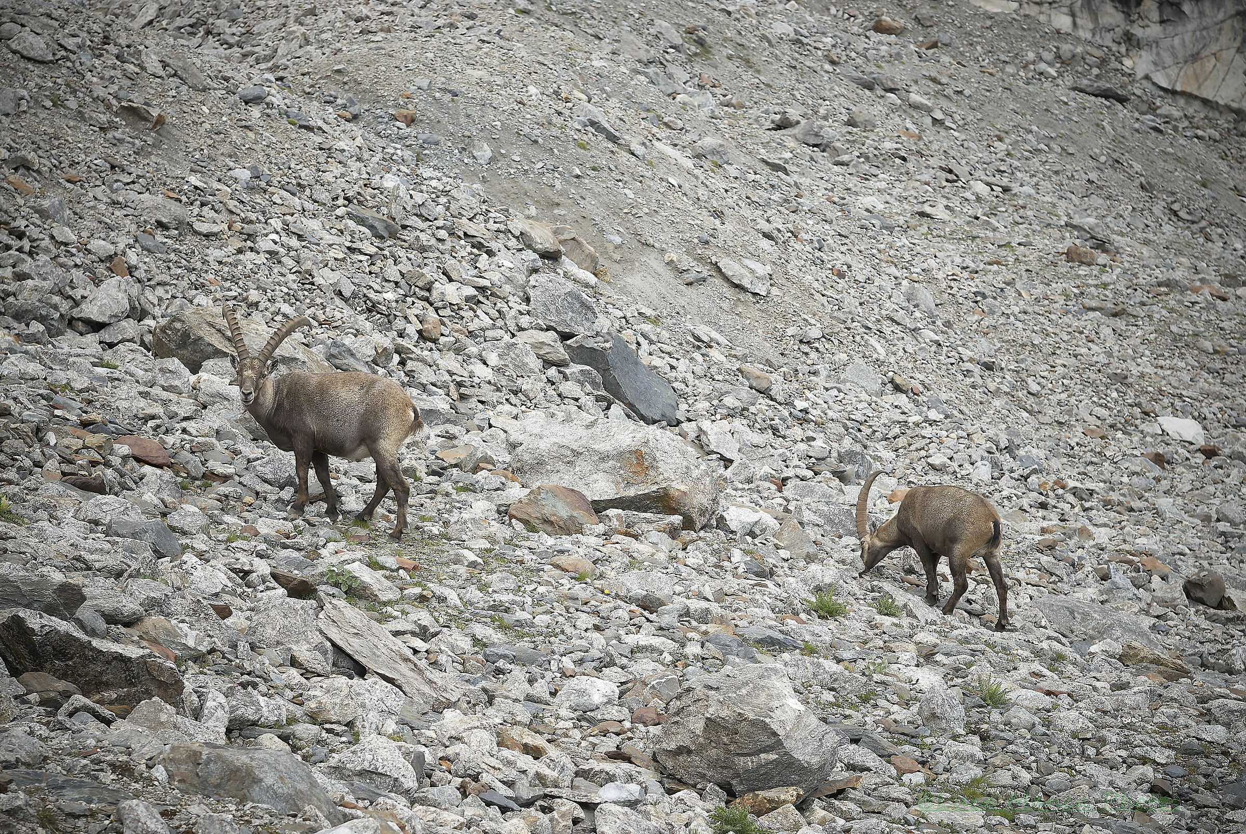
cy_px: 417
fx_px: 2599
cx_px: 623
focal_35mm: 75
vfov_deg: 18.2
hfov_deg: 27.0
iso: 100
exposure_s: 1/320
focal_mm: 50
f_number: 5.6
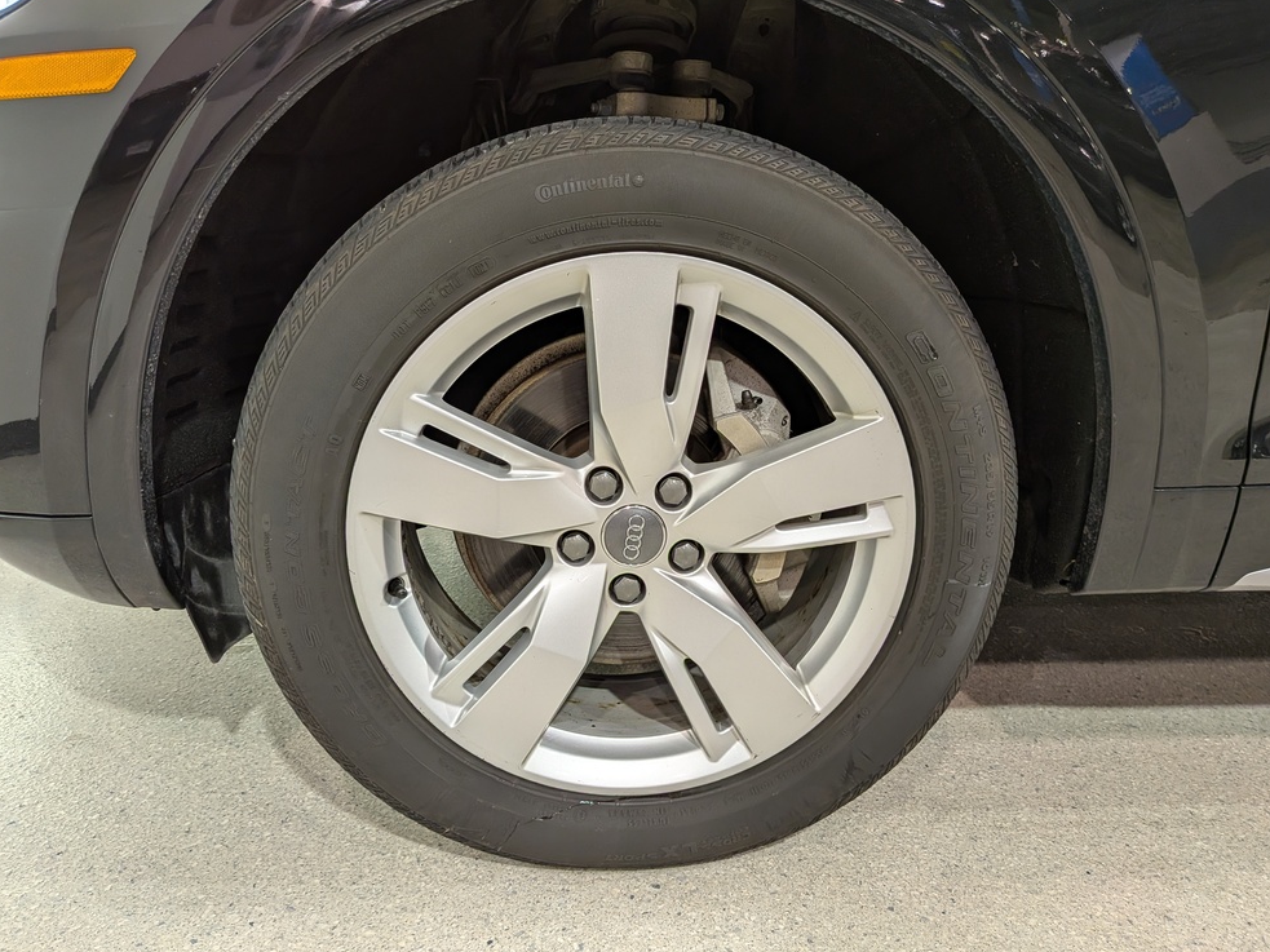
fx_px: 917
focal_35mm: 25
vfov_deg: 54.9
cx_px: 625
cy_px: 481
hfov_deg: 69.4
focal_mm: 4.53
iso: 64
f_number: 1.7
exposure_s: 1/30
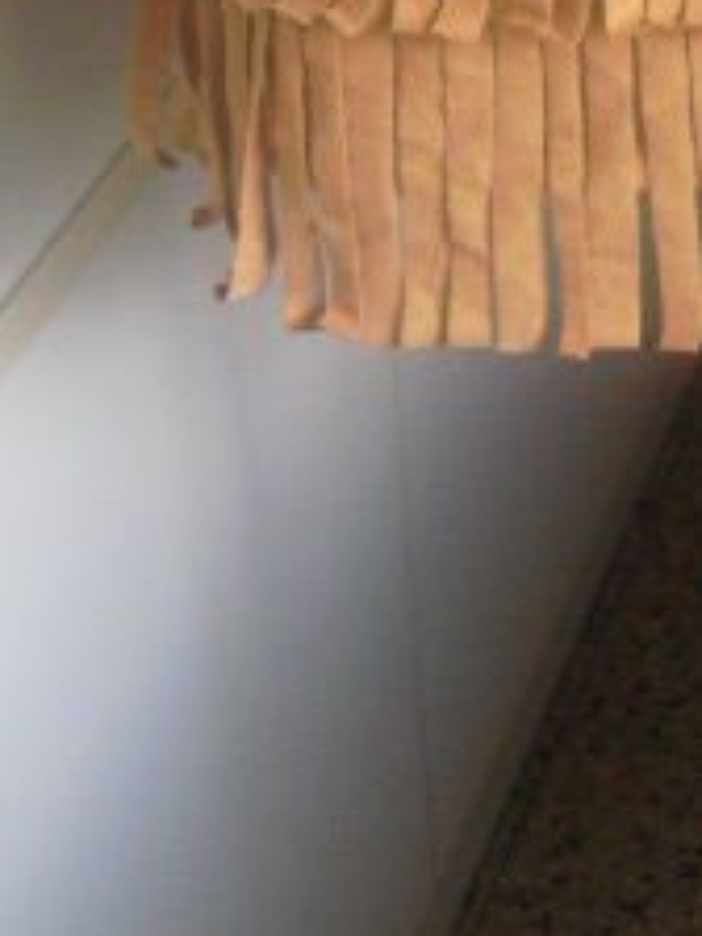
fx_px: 2785
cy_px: -259
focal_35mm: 103
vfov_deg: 17.9
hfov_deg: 13.9
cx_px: 894
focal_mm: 6.3
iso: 400
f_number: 3.1
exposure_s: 1/80
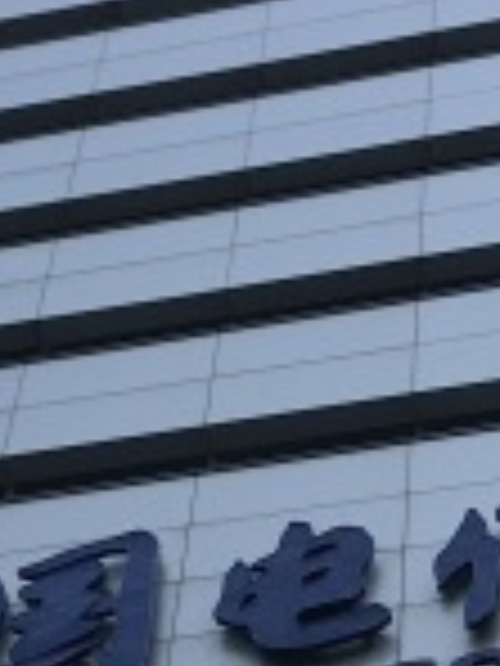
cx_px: 212
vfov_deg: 13.0
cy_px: 580
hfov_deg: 9.8
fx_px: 2908
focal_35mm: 151
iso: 20
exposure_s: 1/1041
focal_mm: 3.99
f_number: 1.8
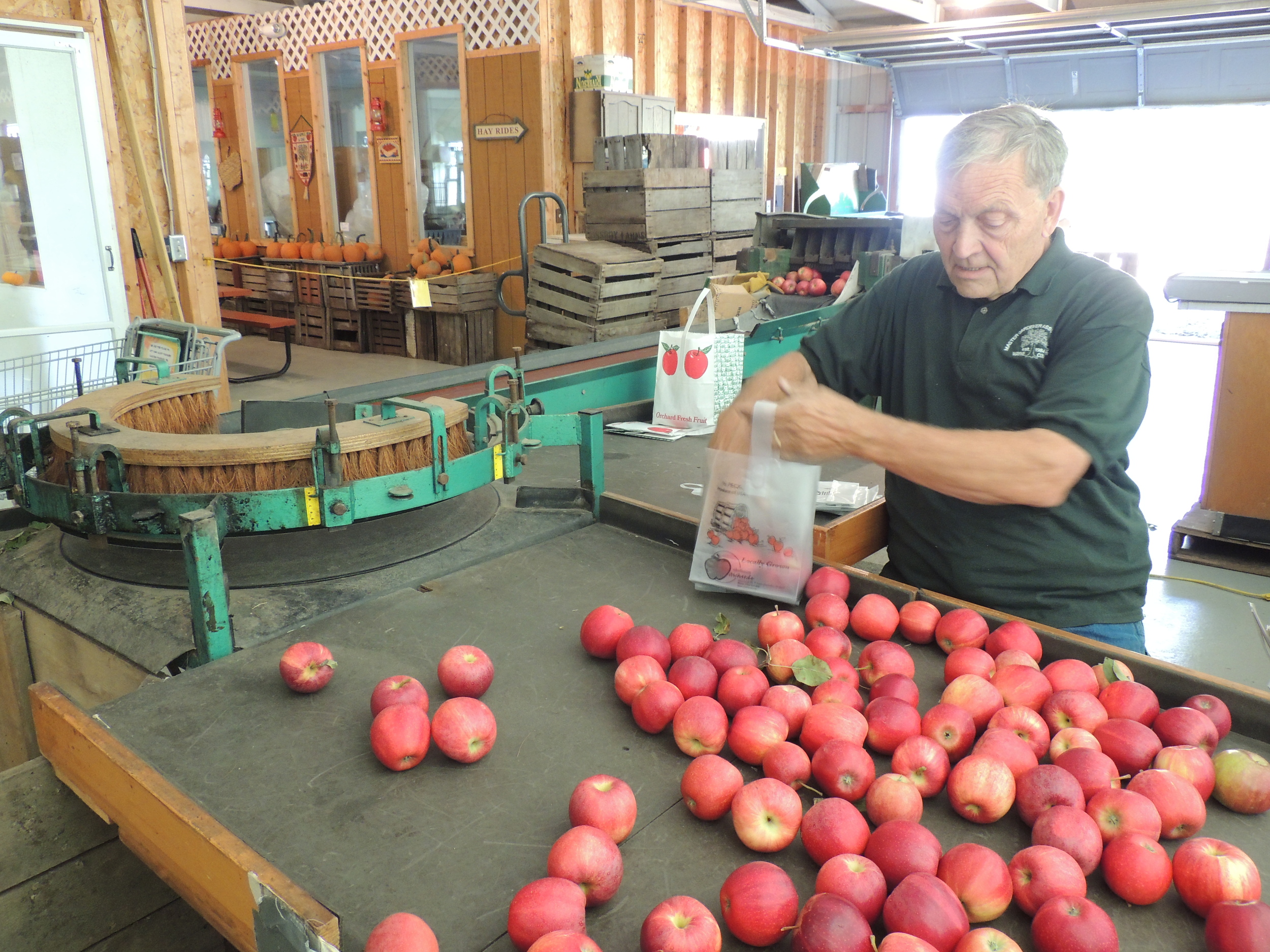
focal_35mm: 28
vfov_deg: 49.7
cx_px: 635
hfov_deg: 63.4
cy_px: 476
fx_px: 1027
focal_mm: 4.9
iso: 400
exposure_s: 1/20
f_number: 3.1
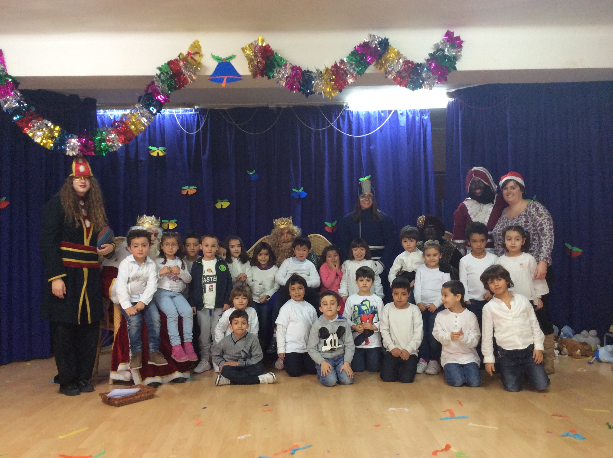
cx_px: 306
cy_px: 229
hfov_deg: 55.4
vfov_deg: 42.8
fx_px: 584
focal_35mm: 33
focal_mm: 3.3
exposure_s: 1/25
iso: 125
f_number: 2.4
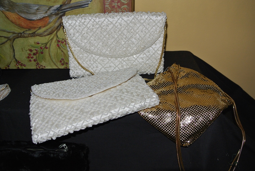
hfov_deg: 61.9
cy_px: 86
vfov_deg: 43.7
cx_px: 128
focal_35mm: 30
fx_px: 213
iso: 140
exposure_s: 1/60
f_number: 3.5
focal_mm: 11.4
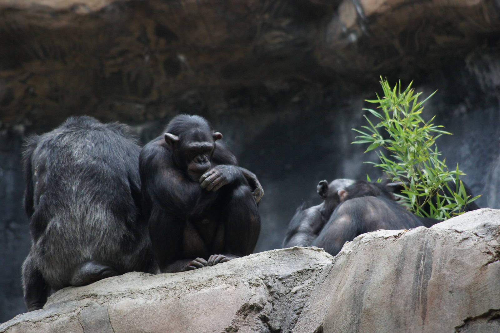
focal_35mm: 300
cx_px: 250
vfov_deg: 4.6
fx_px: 4167
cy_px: 166
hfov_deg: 6.9
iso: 1250
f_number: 5.6
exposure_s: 1/500
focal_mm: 200
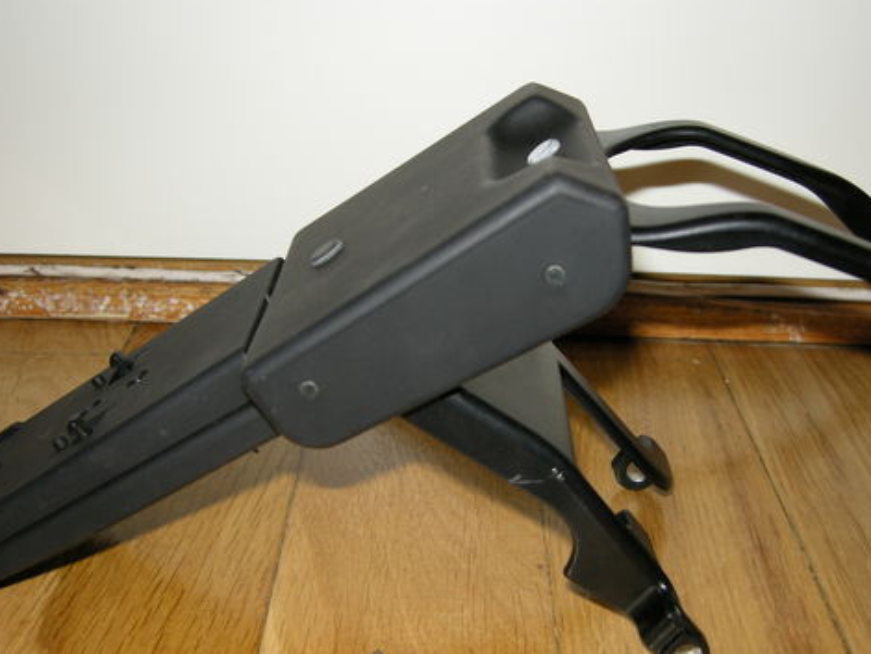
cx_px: 478
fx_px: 1234
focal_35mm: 49
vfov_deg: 29.7
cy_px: 376
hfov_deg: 38.9
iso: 64
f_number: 2.7
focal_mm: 7.5
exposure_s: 1/60
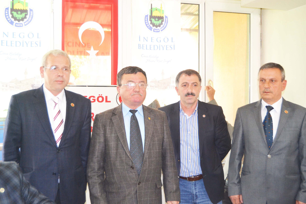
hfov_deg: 46.4
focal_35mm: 42
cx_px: 153
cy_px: 102
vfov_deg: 31.9
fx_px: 357
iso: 1600
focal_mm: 28
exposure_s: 1/60
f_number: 4
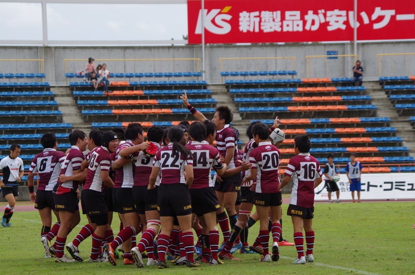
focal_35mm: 225
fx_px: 2587
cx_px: 208
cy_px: 138
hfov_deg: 9.2
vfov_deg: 6.1
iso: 400
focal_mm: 150
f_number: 7.1
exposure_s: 1/1000
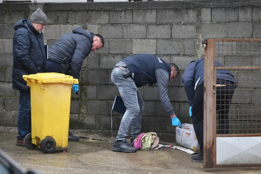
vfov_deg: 8.3
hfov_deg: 12.5
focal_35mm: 165
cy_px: 87
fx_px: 1196
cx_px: 130
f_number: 5
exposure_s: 1/400
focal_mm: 165
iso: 800
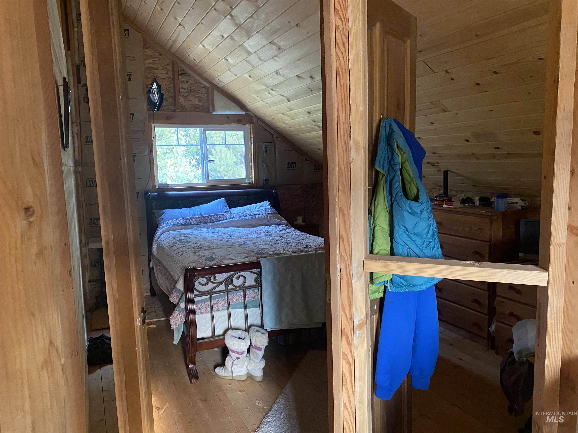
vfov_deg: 53.1
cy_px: 216
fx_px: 434
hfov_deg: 67.3
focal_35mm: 26
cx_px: 289
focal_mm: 4.2
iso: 640
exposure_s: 1/40
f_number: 1.8
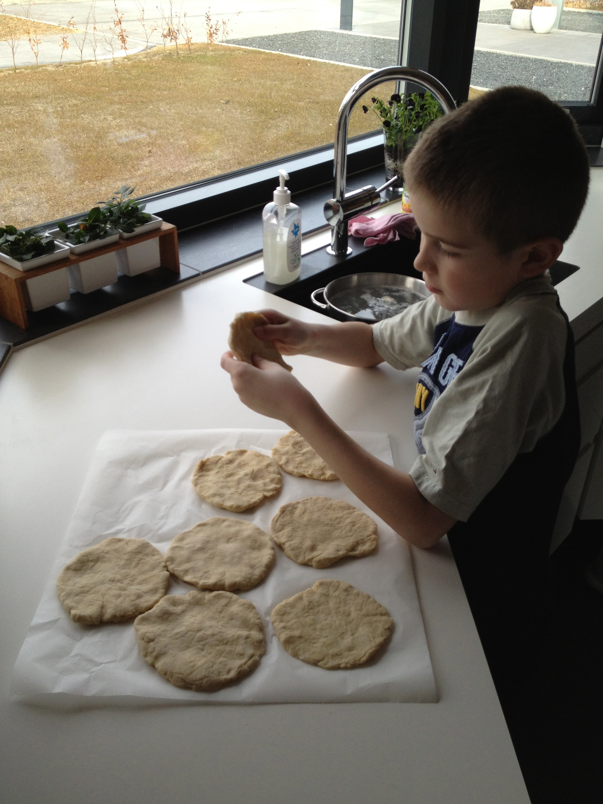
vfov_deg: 52.6
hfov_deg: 40.7
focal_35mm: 35
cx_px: 302
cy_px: 402
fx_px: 813
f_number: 2.4
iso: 64
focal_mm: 4.28
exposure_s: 1/120
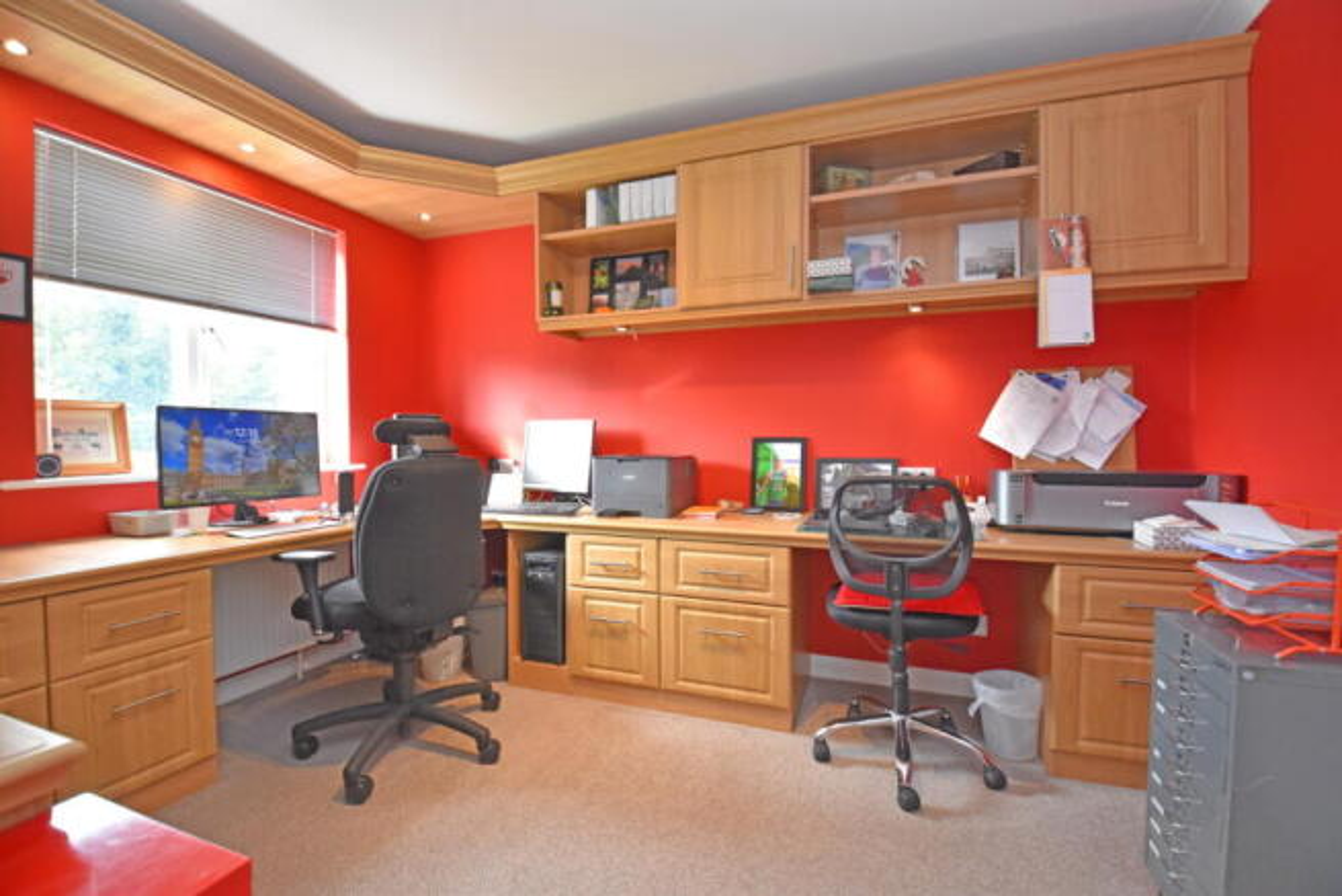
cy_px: 448
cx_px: 671
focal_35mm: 15
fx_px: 559
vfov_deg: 77.4
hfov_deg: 100.4
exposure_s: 1/125
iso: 1600
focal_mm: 10
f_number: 4
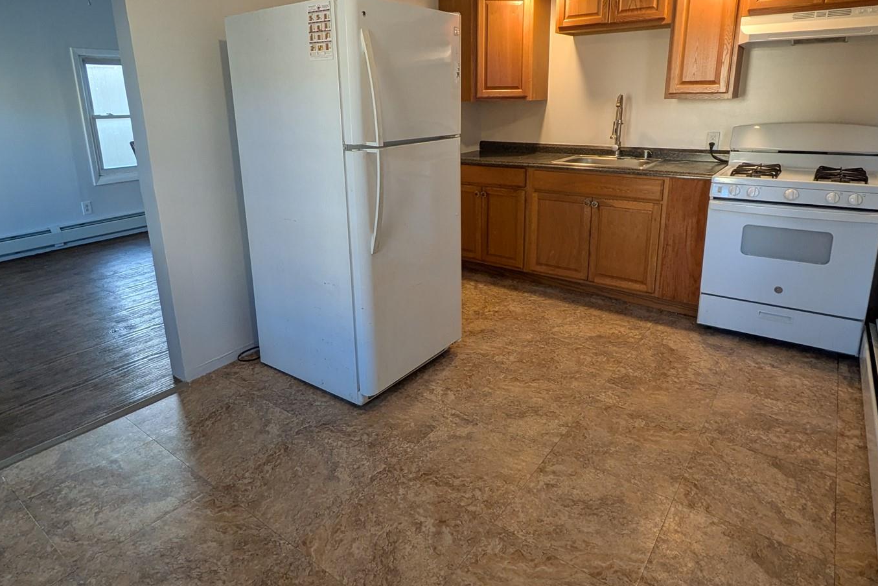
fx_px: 537
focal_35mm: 22
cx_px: 430
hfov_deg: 78.6
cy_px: 233
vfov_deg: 56.8
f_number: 2.2
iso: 51
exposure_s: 1/40
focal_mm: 1.83
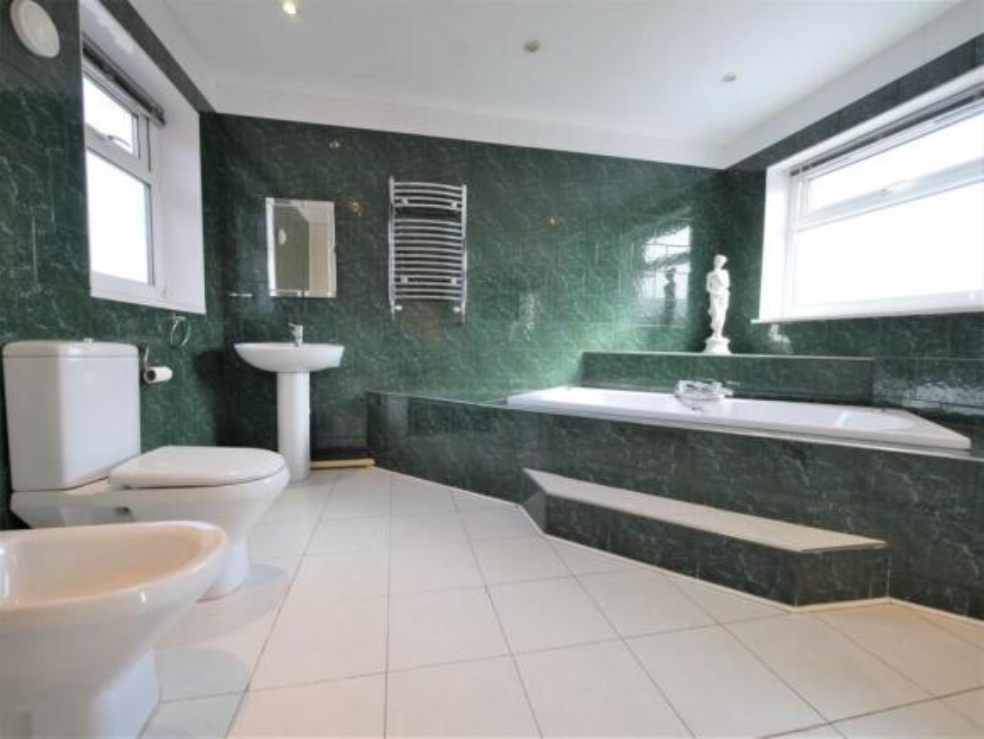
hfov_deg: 102.0
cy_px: 370
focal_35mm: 14
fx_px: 398
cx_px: 492
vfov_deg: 85.7
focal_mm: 7
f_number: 4
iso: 200
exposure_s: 1/60
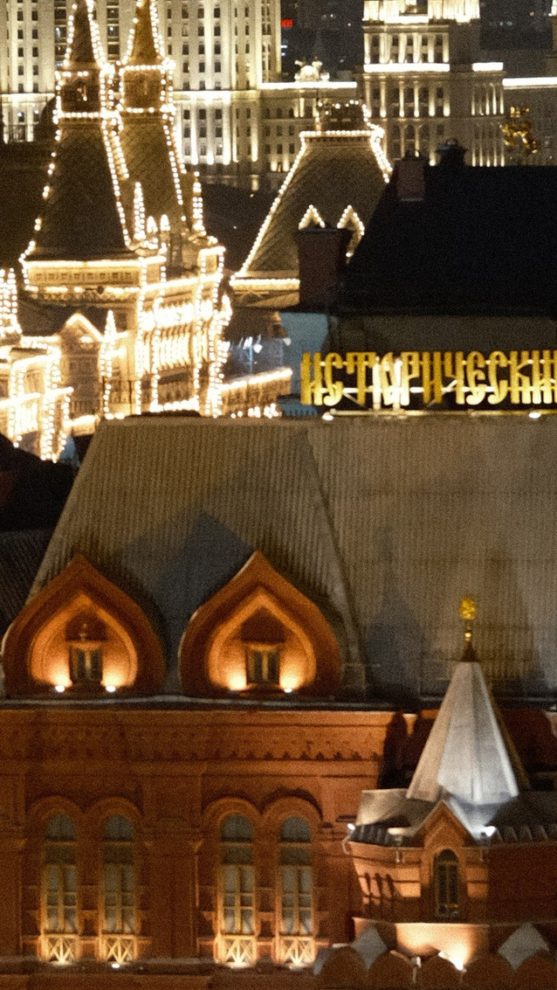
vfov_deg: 5.4
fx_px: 10520
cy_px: 489
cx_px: 93
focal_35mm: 401
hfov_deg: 3.0
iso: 3200
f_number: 2
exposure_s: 1/100
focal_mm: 75
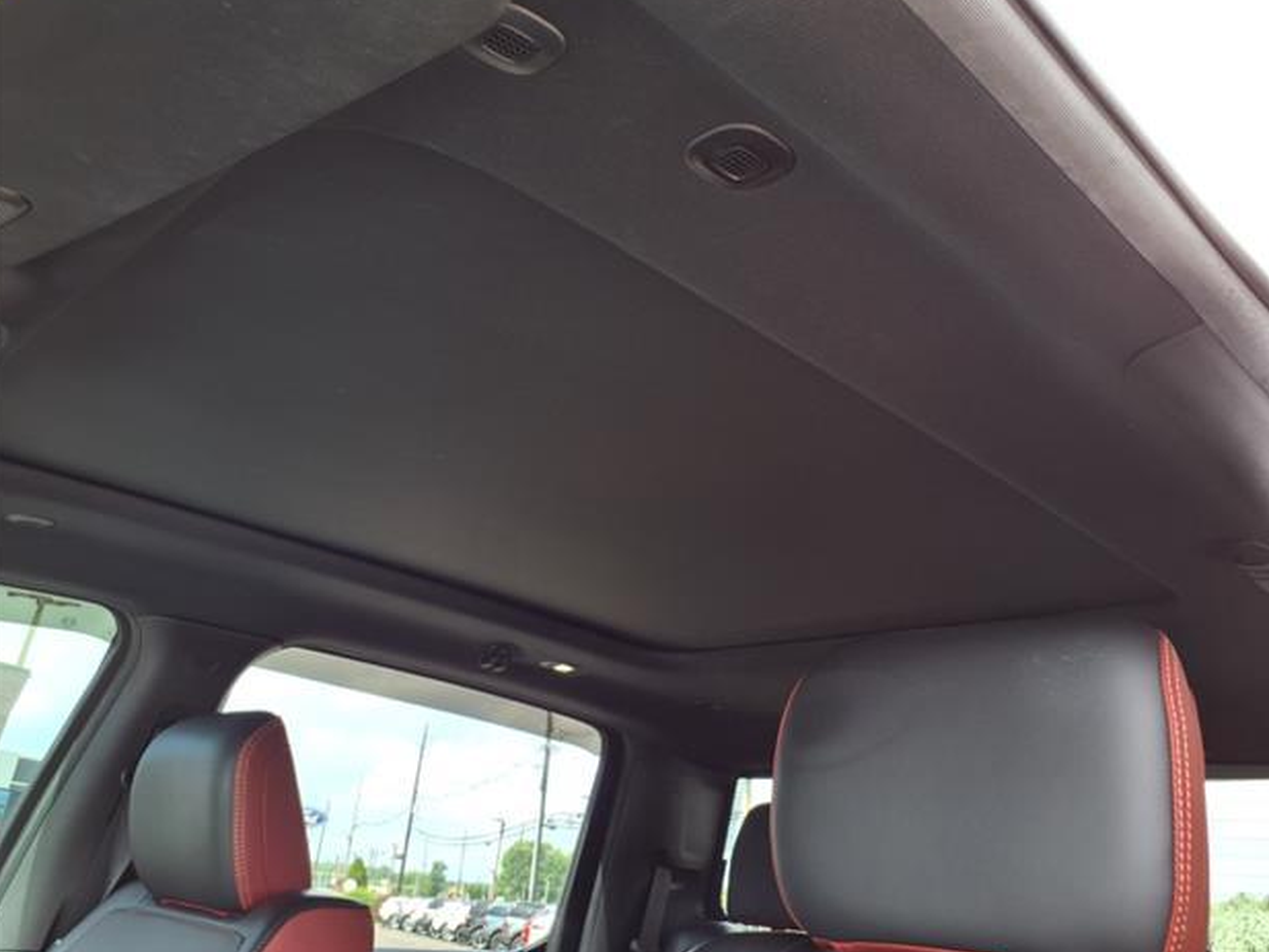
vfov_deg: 49.8
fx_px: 1027
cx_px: 646
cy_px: 465
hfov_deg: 63.4
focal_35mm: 28
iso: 40
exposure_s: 1/60.2
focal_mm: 3.58
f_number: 1.9
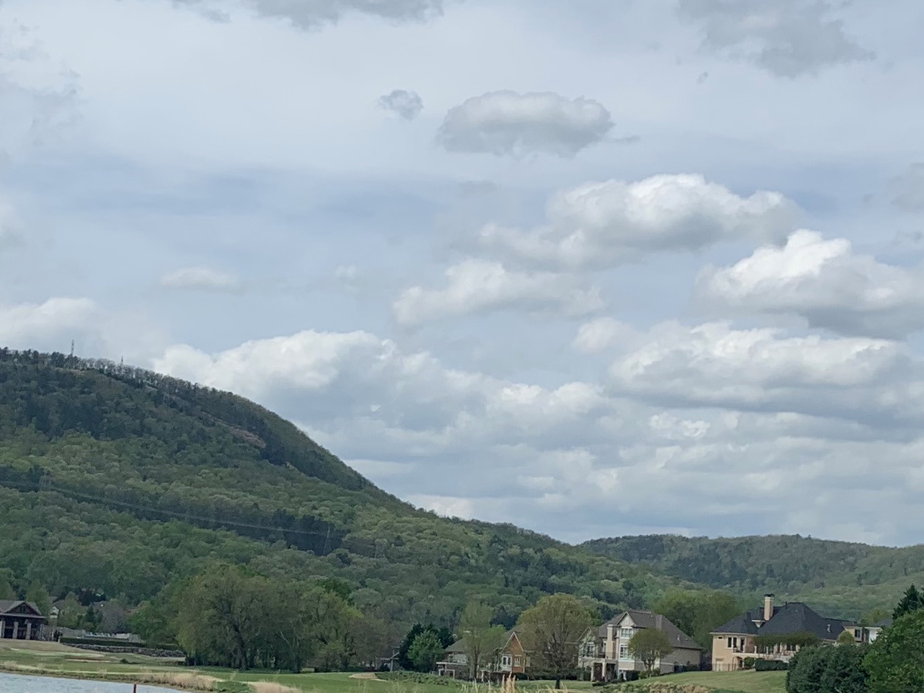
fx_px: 2082
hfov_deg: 25.0
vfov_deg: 18.8
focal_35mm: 78
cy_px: 498
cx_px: 404
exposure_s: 1/3937
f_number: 1.8
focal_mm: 4.25
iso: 25
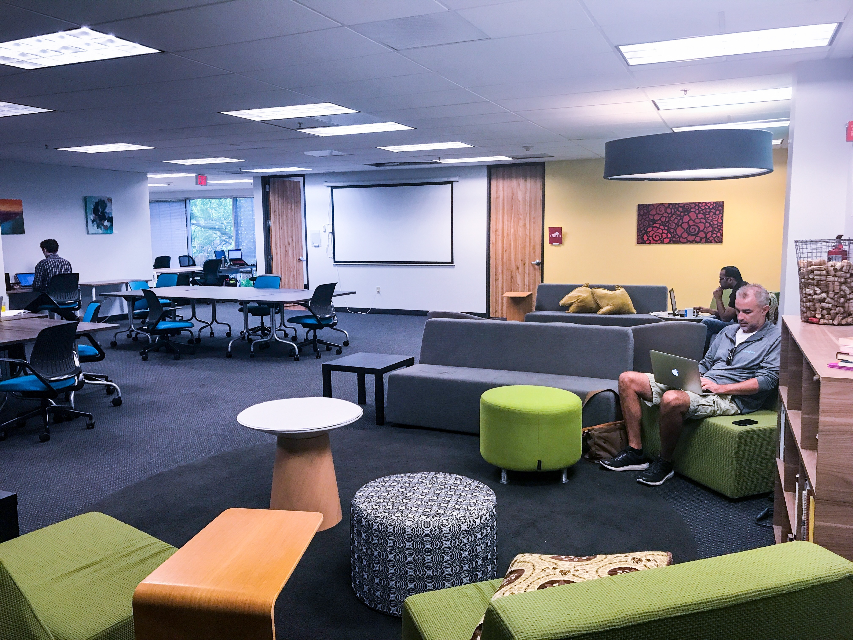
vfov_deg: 49.7
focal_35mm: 28
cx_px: 426
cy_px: 320
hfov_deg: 63.4
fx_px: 690
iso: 32
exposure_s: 1/30
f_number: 1.8
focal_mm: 3.99
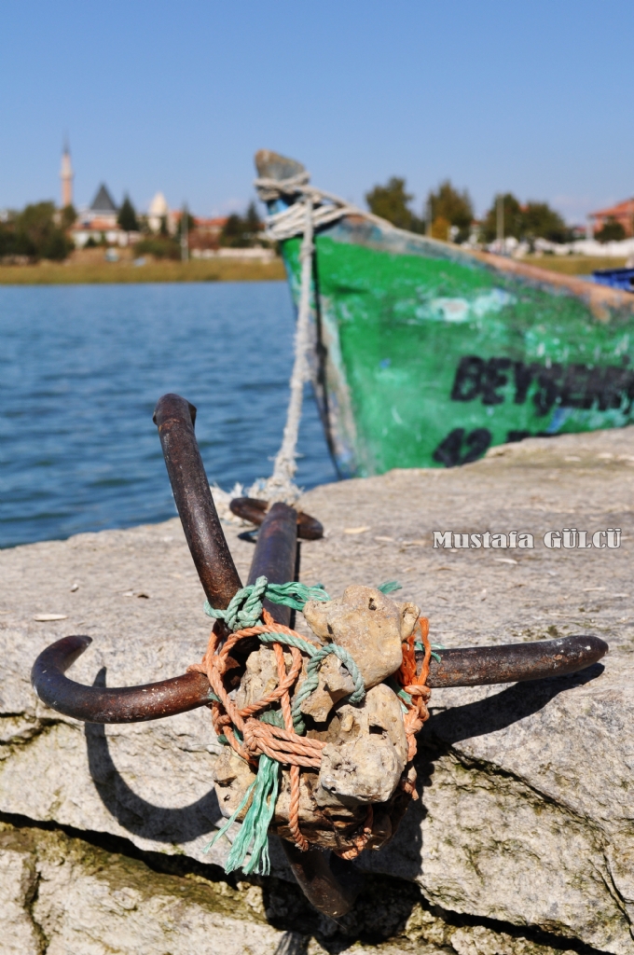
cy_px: 478
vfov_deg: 41.2
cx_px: 317
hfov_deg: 28.0
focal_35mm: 48
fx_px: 1271
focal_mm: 32
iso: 200
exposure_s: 1/1000
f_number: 8
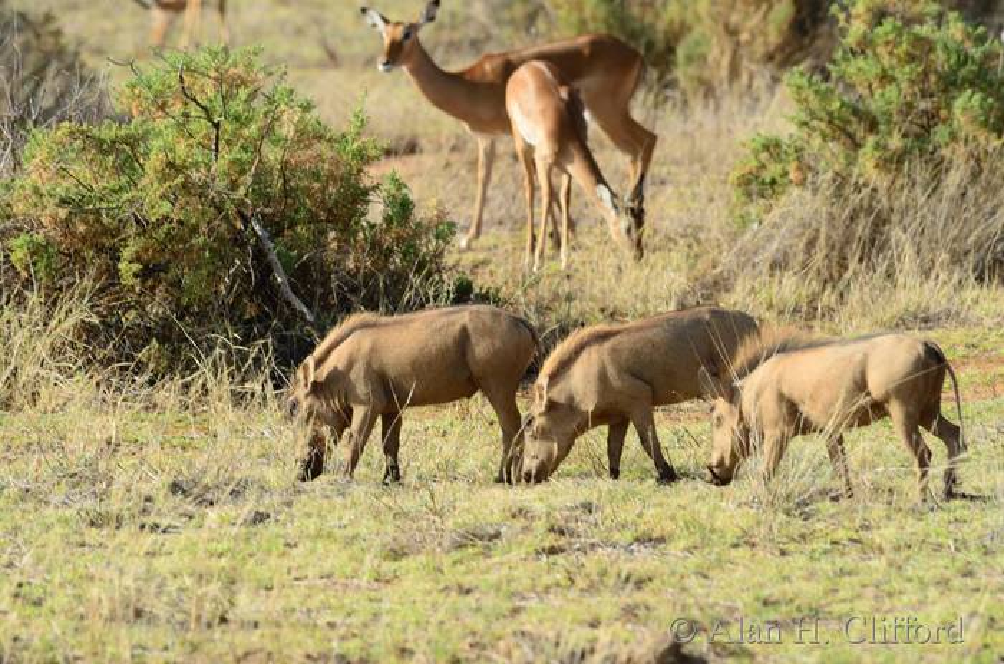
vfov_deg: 2.3
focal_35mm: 600
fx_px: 16692
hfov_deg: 3.4
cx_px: 502
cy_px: 332
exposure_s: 1/250
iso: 160
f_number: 8
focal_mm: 400
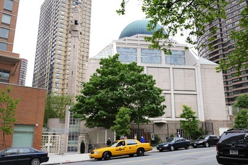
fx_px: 220
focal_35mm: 32
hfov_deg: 58.7
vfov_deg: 41.1
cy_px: 82
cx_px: 124
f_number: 11
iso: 400
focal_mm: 32
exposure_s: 1/160
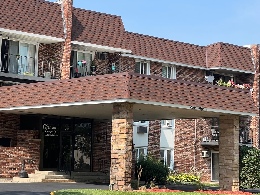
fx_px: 728
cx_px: 117
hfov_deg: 20.2
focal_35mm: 97
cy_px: 98
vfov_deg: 15.2
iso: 32
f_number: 2.8
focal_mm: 9
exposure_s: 1/508
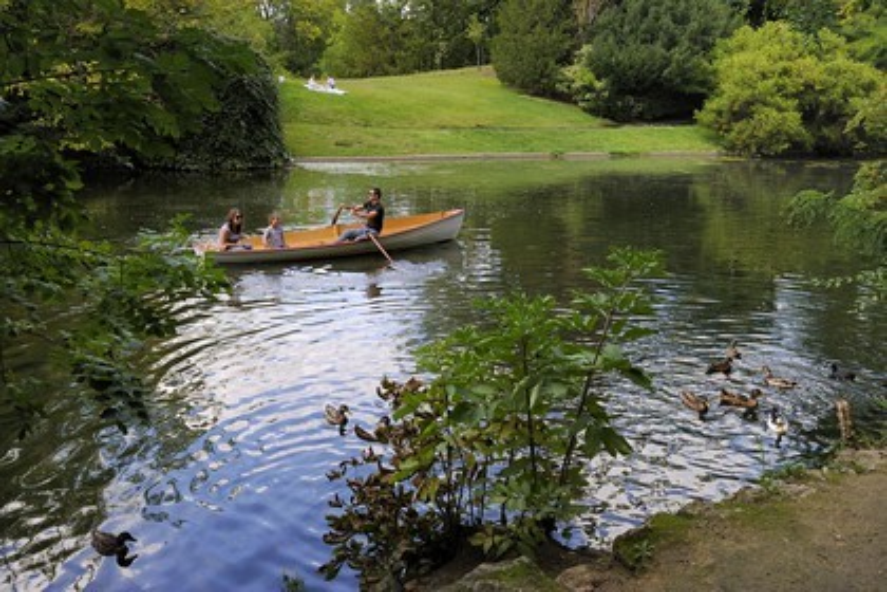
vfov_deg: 42.3
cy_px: 296
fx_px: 764
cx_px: 444
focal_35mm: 31
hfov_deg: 60.3
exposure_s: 1/200
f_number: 5
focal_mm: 31
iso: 200
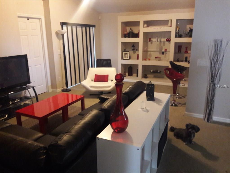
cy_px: 86
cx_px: 115
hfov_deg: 63.4
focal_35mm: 28
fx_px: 186
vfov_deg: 49.7
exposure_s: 1/15
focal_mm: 3.7
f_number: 1.9
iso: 400
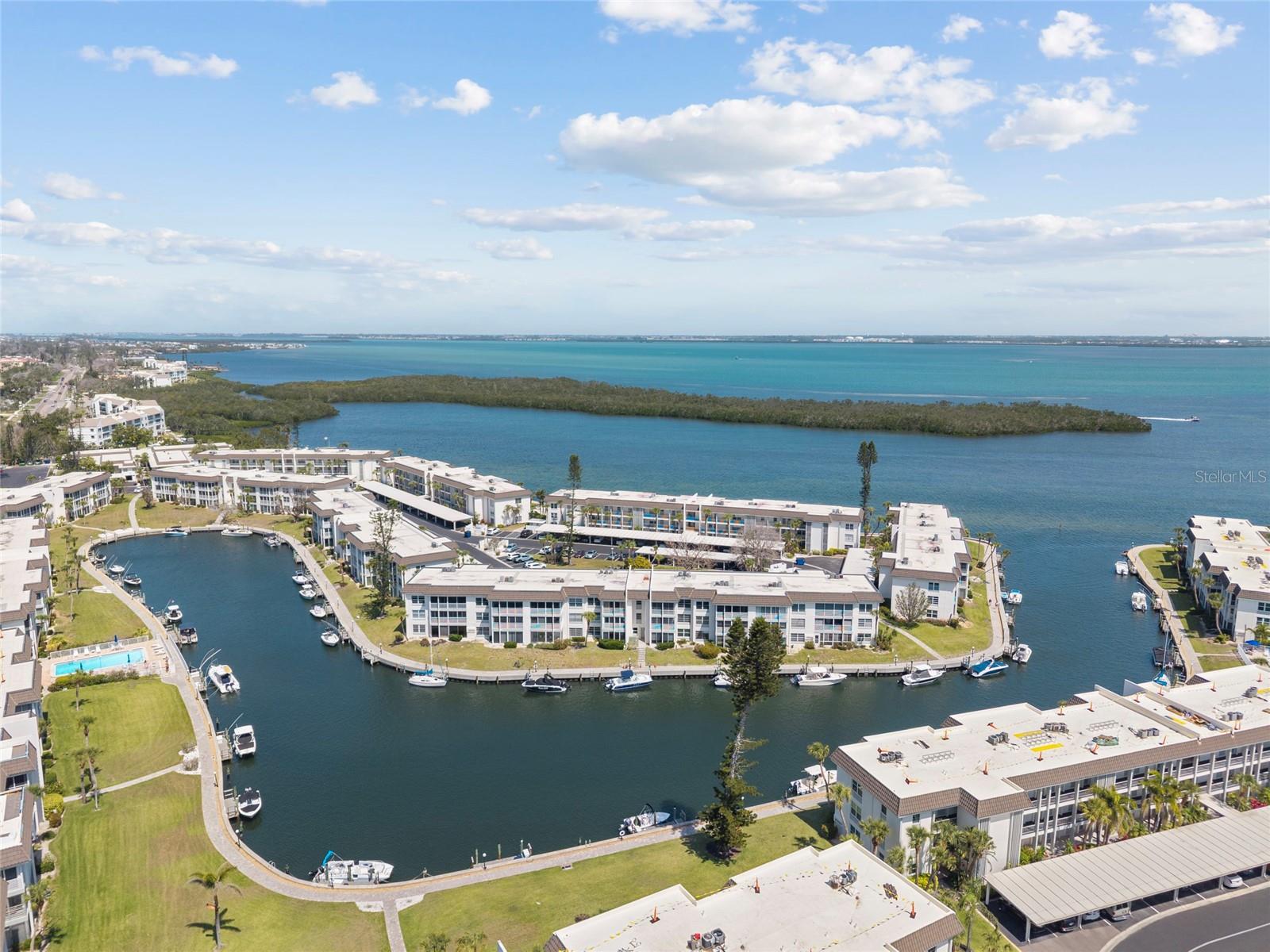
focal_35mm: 24
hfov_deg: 71.6
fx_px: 881
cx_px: 635
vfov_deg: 56.8
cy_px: 476
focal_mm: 8.67
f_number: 1.8
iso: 130
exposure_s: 1/640
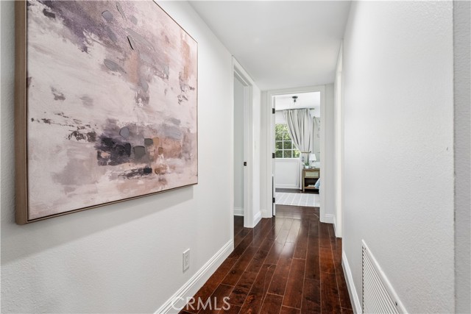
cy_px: 157
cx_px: 236
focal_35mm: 17
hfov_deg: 93.3
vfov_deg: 70.5
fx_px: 222
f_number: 9
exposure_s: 1/4
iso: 250
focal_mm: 17
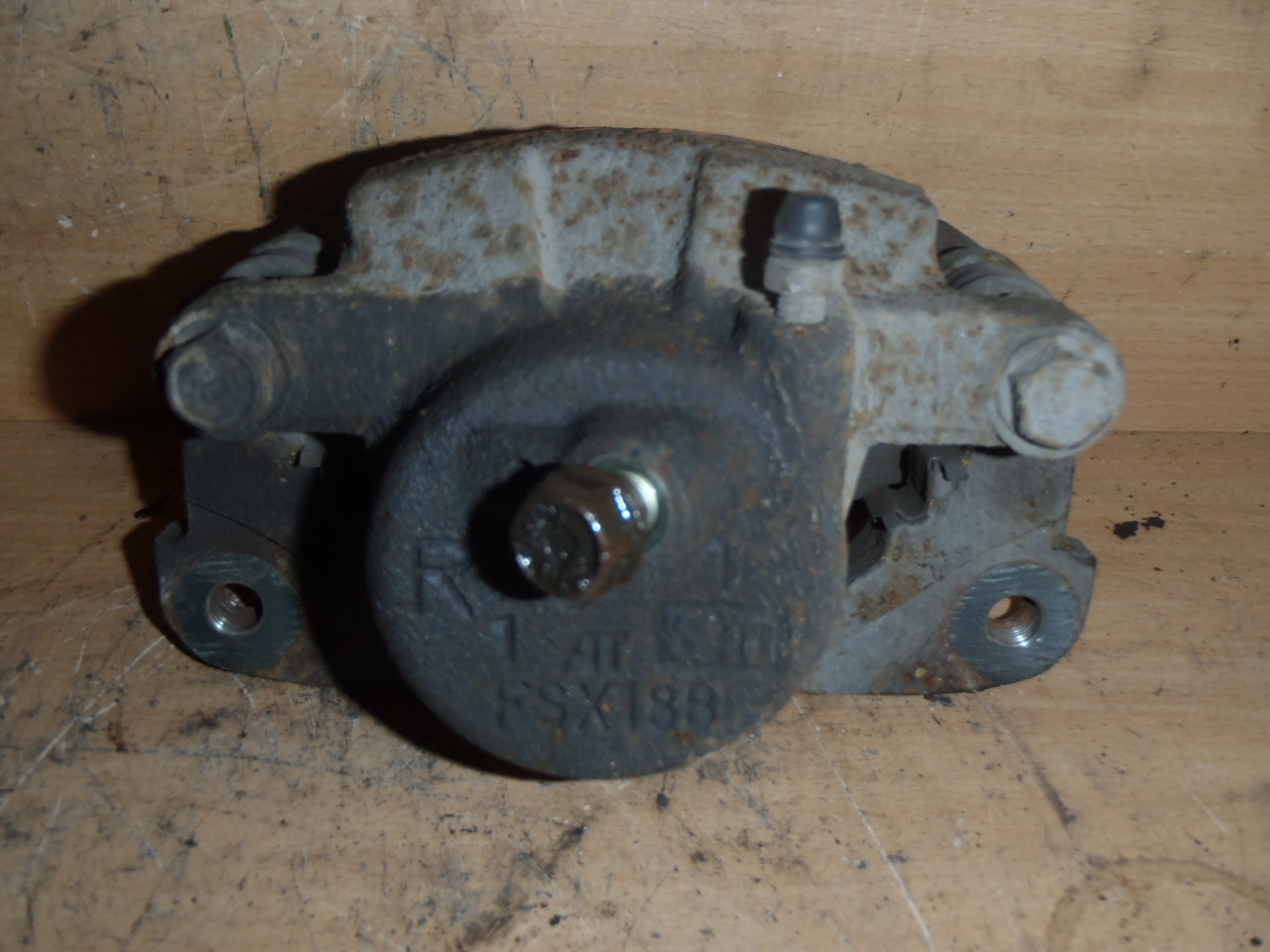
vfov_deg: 37.7
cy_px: 476
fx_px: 1394
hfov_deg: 49.0
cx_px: 635
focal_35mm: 38
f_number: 4.6
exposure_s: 1/40
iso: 100
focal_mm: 6.83
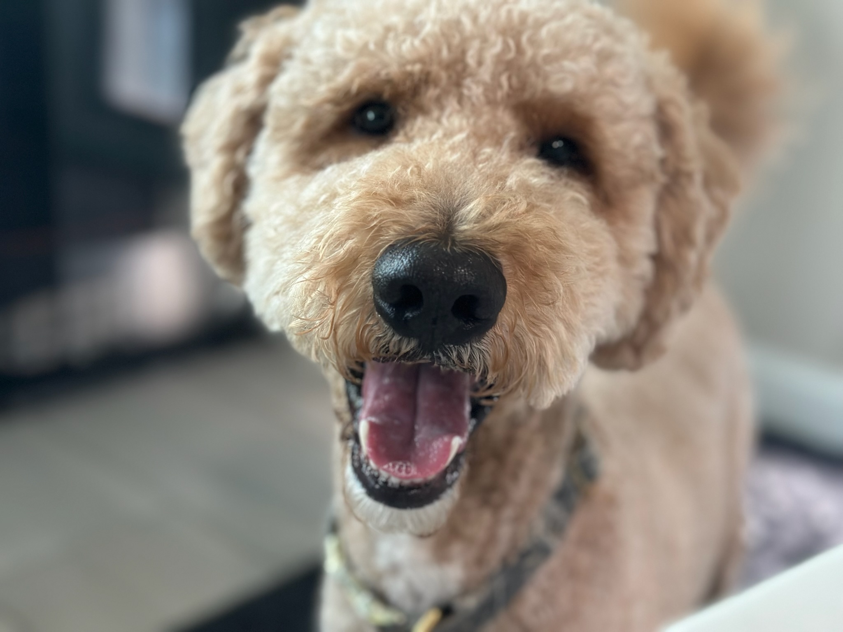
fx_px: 1169
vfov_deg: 30.3
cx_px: 422
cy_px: 316
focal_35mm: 48
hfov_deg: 39.7
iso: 320
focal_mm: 6.86
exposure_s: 1/60
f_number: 1.78
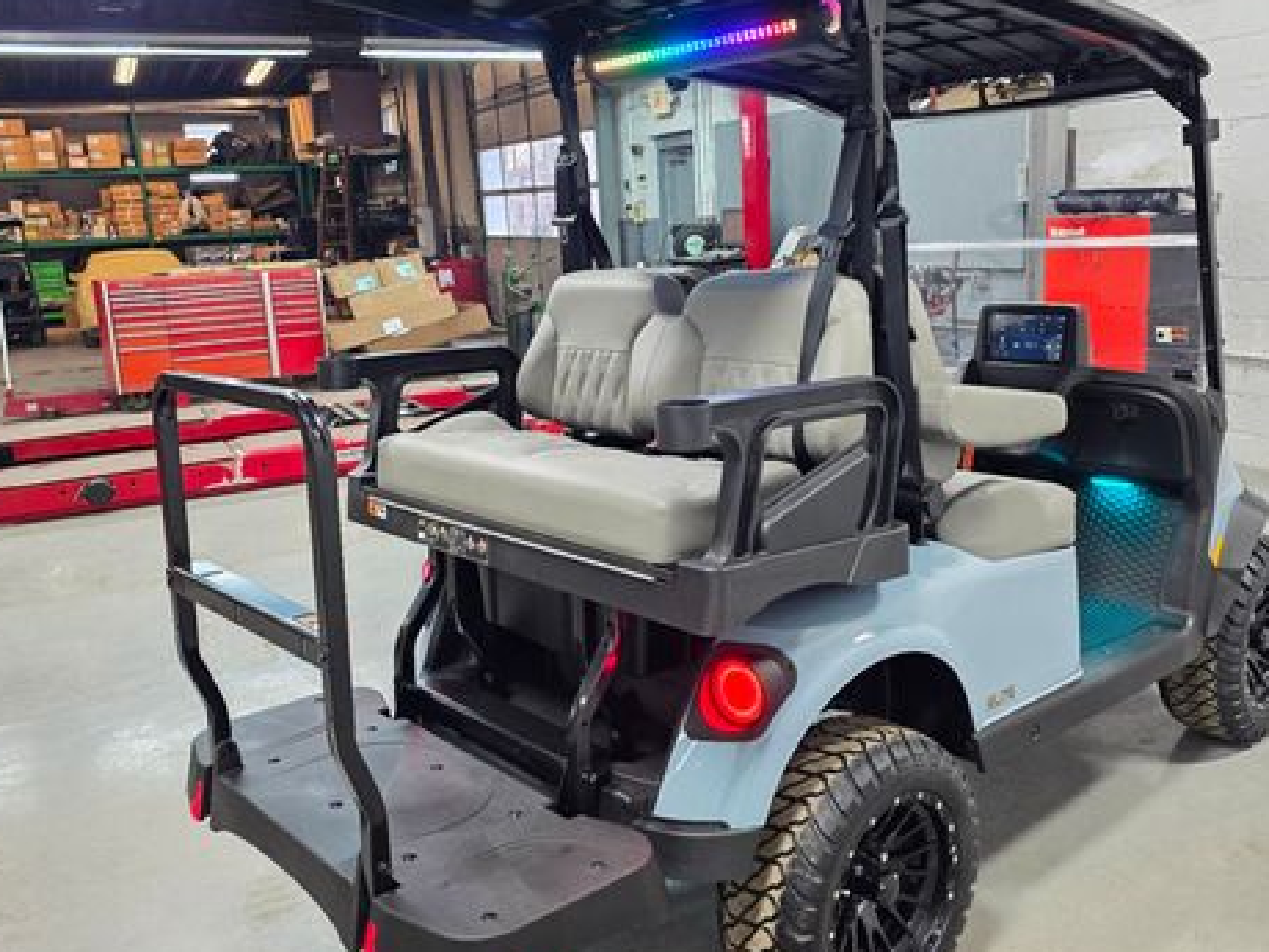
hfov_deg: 56.8
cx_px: 665
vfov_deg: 44.2
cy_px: 461
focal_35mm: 32
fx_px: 1173
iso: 200
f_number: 1.7
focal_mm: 6.3
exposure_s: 1/120
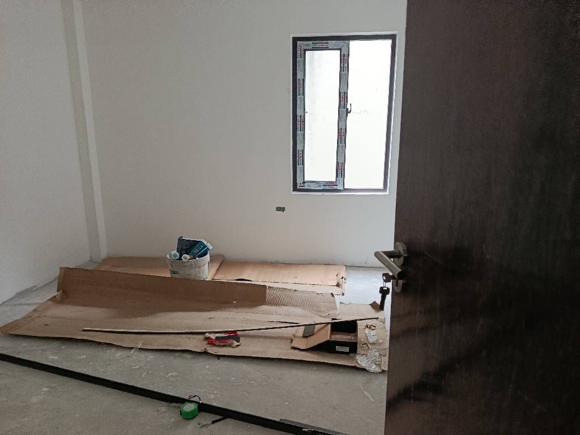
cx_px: 290
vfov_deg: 56.8
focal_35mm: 24
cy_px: 218
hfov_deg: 71.6
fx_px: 402
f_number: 1.7
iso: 822
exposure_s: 1/100
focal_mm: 5.24
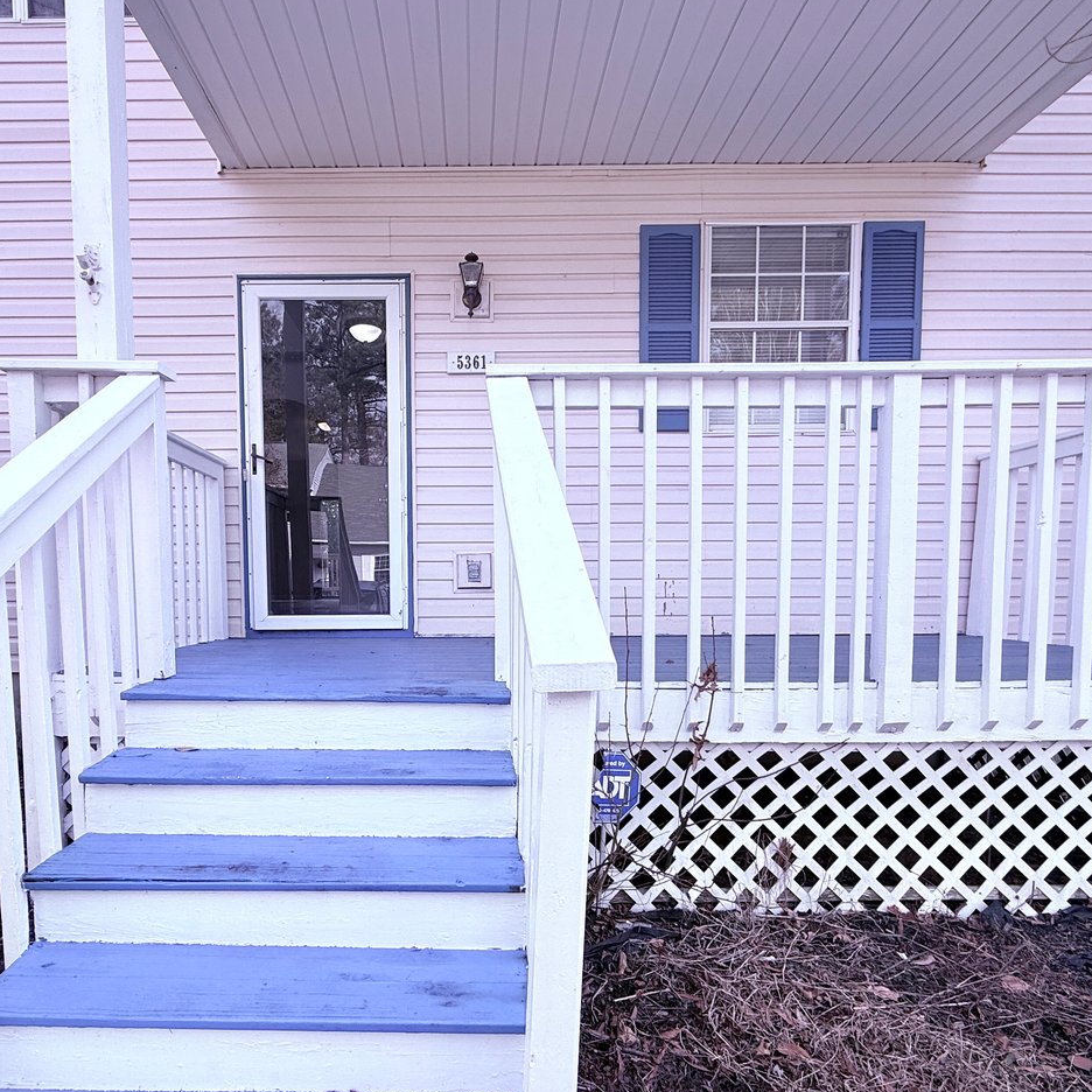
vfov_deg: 74.3
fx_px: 714
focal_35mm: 20
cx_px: 471
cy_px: 631
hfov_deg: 74.4
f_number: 2.2
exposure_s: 1/644
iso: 50
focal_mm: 2.22
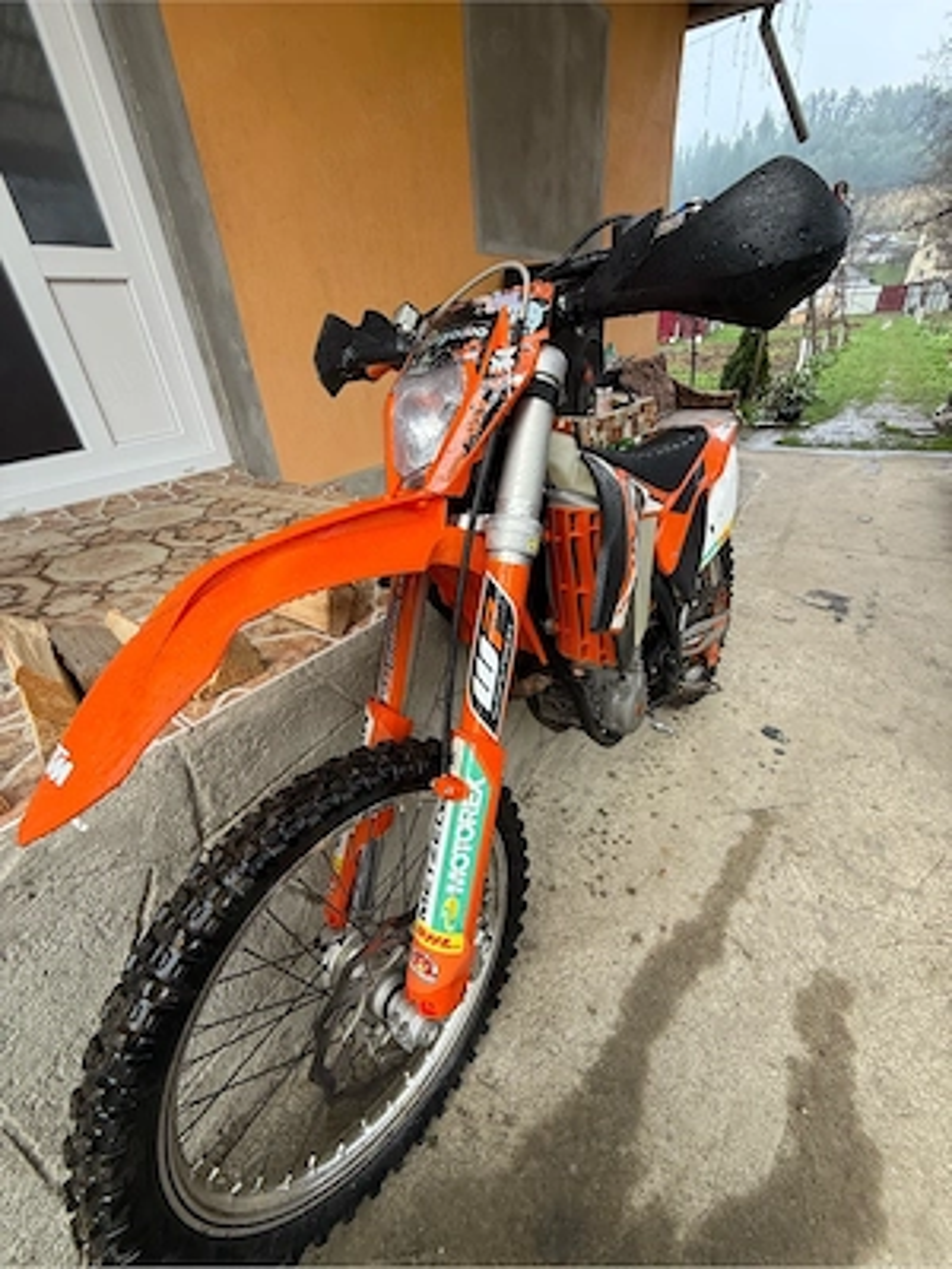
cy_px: 634
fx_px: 513
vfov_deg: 102.1
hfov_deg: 85.7
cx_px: 476
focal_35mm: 14
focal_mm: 2.22
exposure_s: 1/99
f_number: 2.2
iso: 80
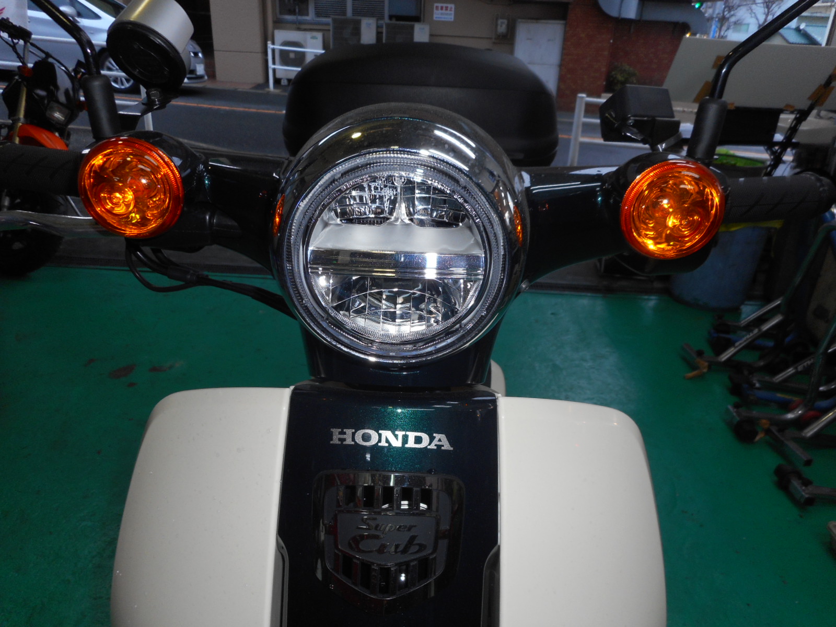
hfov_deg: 69.4
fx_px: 604
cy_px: 314
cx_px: 418
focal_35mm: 25
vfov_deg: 54.9
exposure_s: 1/25
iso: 80
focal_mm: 4.5
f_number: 3.7
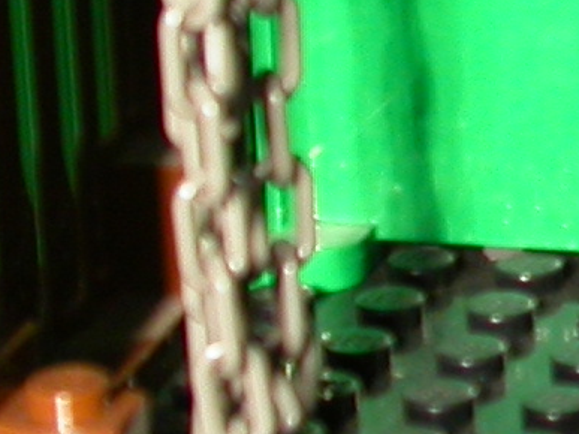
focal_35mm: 223
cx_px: 1157
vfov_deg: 6.5
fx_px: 3729
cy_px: -290
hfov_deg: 8.4
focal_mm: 7.85
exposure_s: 1/63.2
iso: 100
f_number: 3
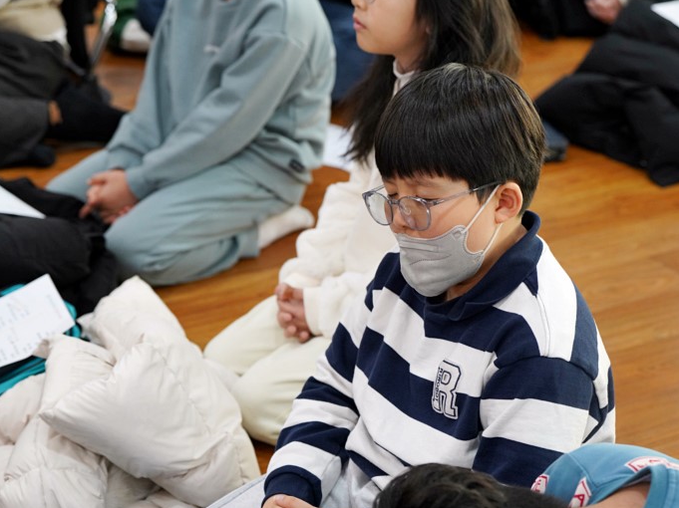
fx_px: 1745
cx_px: 397
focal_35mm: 89
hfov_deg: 22.0
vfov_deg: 16.6
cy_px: 293
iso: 1250
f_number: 4
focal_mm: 70
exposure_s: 1/160
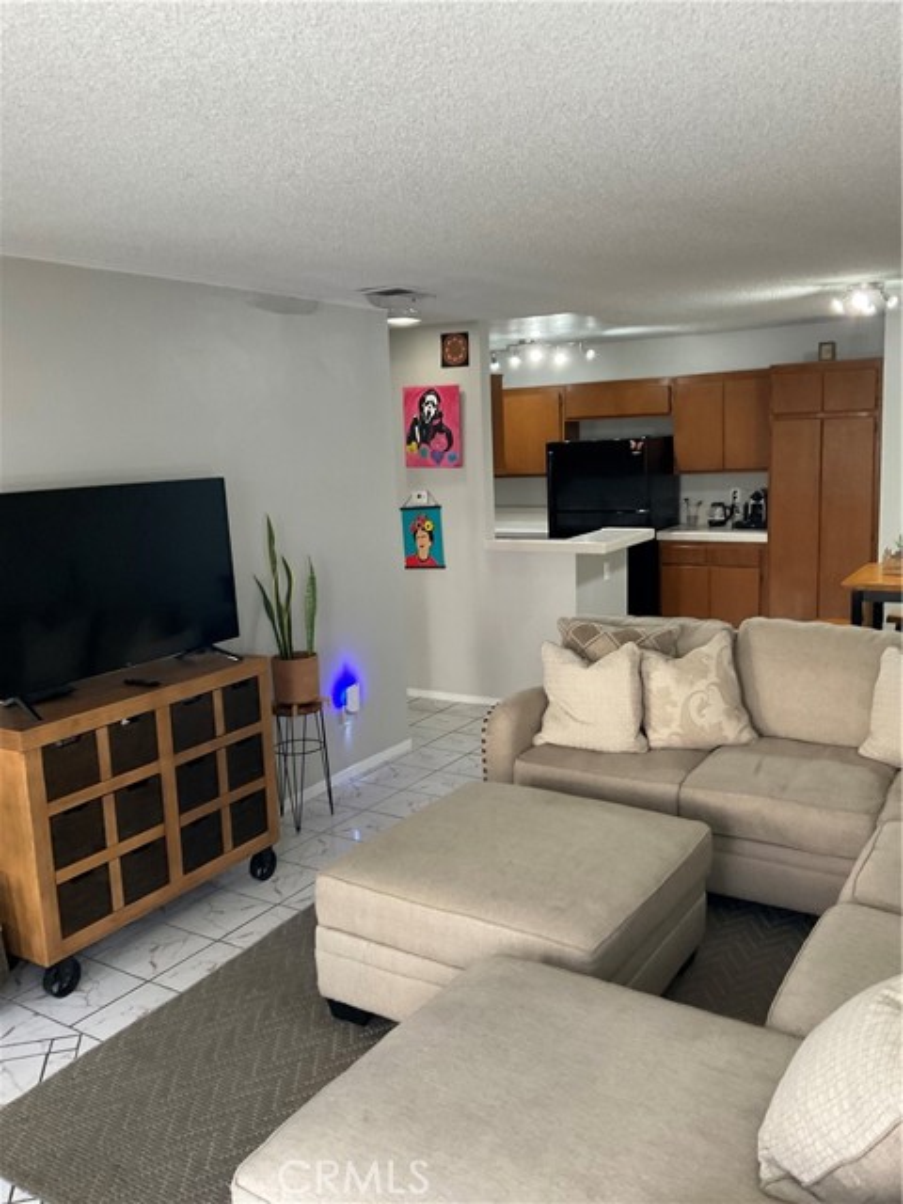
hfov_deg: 48.2
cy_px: 602
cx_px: 452
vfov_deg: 61.7
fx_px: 1009
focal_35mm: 29
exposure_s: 1/60
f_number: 1.8
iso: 125
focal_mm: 3
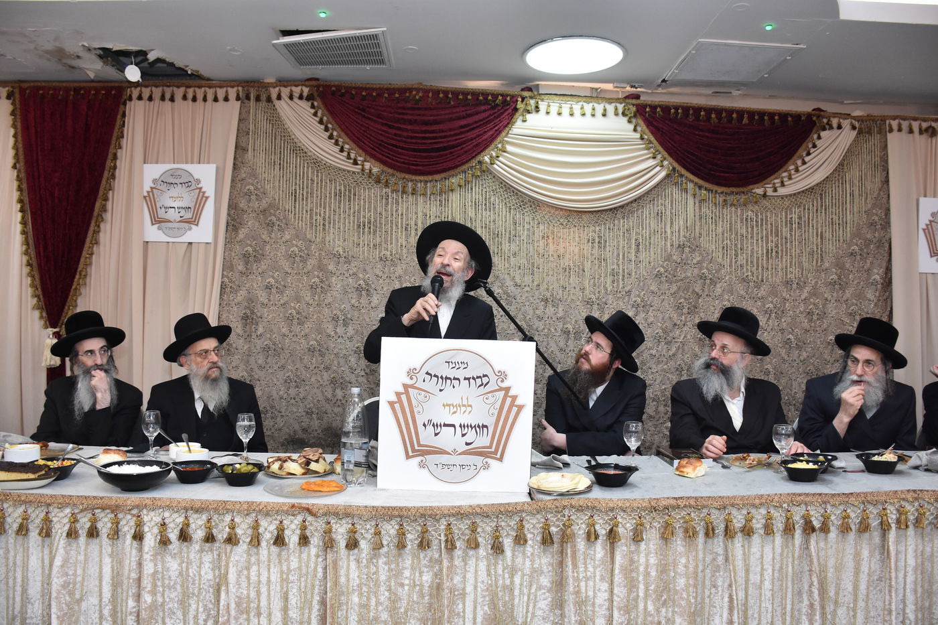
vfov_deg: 47.9
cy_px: 312
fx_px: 703
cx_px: 469
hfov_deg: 67.4
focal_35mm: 27
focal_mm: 18
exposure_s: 1/125
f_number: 5.6
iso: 1250
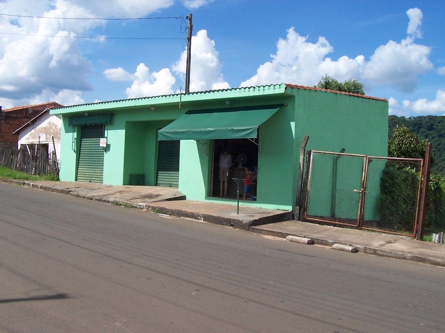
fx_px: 476
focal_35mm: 37
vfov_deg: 38.7
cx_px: 222
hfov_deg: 50.1
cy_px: 166
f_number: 5.6
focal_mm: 5.6
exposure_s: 1/500
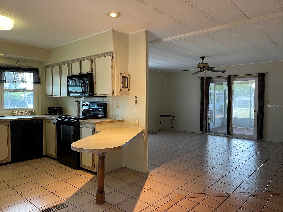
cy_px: 106
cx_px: 142
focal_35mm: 25
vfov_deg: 54.9
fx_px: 204
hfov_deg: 69.4
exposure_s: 1/60
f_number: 1.6
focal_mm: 5.1
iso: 80
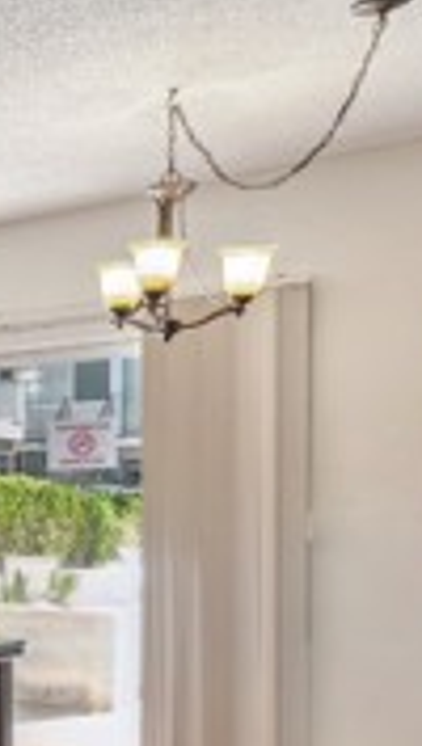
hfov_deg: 15.4
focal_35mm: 53
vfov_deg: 38.6
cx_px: -532
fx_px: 1051
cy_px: 514
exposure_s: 1/40
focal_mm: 14
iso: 100
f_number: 9
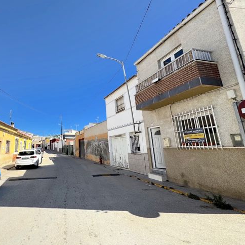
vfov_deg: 80.7
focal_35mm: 18
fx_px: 144
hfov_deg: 75.9
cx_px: 67
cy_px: 116
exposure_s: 1/2415
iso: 50
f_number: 2.2
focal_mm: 2.22
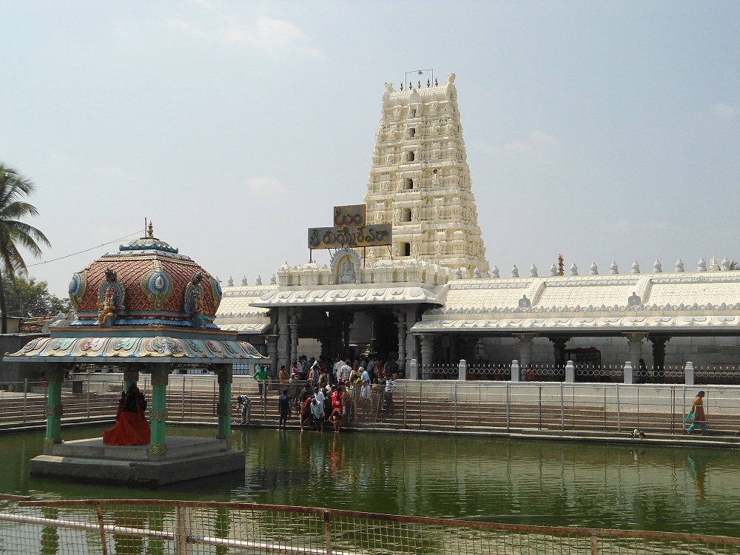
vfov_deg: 32.9
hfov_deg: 42.9
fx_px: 941
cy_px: 278
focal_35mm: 44
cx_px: 370
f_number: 10
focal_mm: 7.9
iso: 100
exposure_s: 1/250
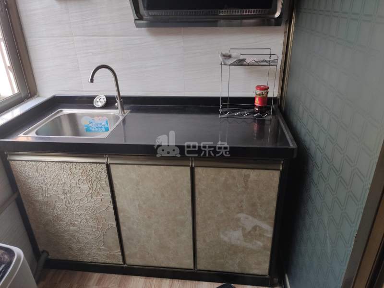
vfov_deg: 53.1
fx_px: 288
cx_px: 192
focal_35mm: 26
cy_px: 144
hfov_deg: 67.3
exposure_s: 1/100
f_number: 1.75
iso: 140
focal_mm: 4.75
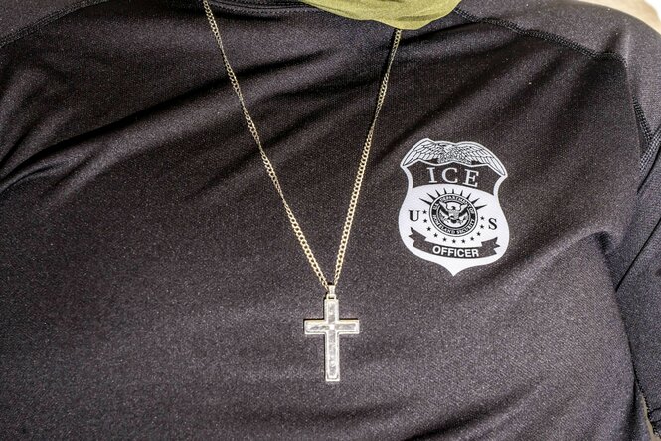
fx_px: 1927
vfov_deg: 13.0
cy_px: 220
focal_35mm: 105
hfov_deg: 19.5
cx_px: 330
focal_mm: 105
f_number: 8
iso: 1600
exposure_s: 1/250
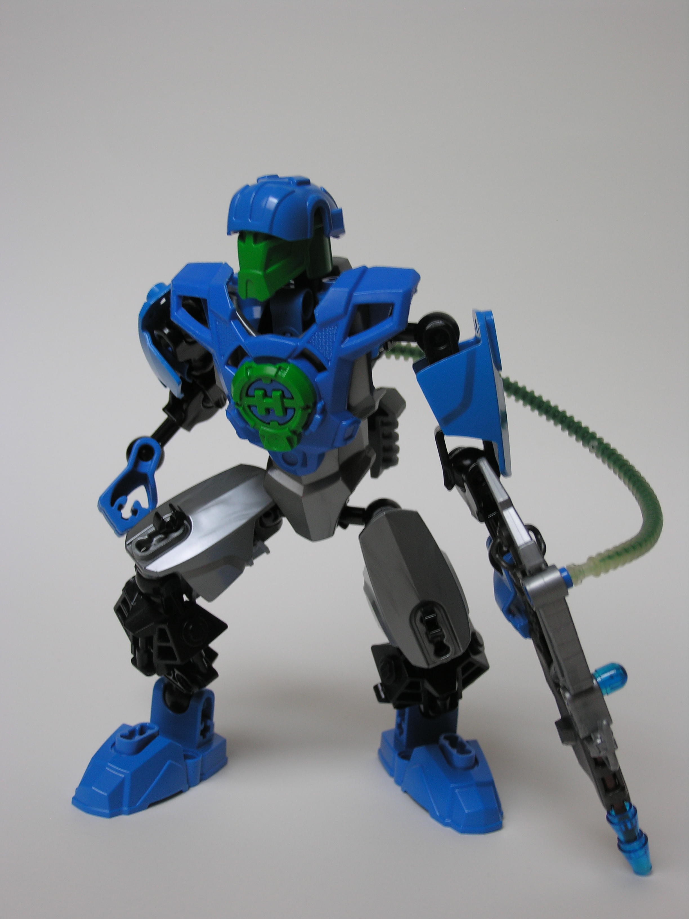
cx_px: 344
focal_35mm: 56
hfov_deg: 26.1
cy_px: 460
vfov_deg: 34.3
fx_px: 1486
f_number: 3.8
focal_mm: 14.2
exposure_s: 1/5.2
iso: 50
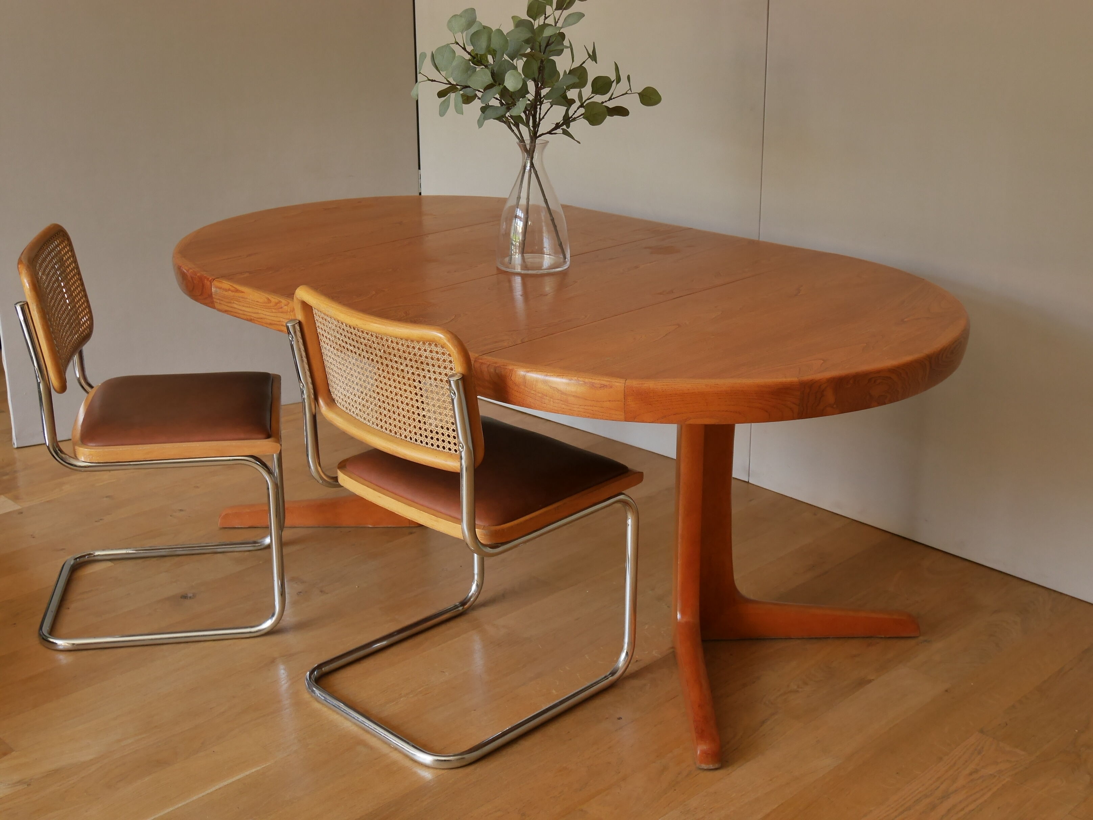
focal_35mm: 44
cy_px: 410
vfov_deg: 32.9
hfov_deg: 42.9
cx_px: 546
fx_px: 1389
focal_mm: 22
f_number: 4.9
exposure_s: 1/60
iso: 640
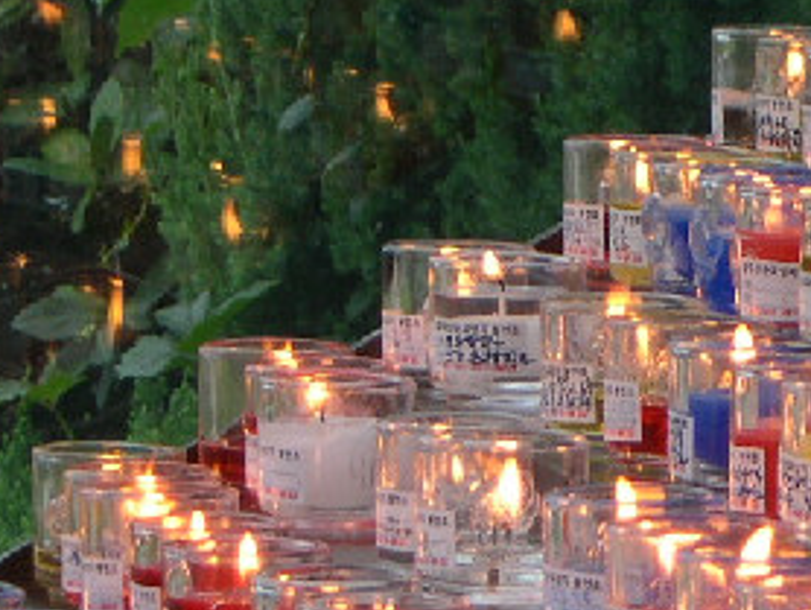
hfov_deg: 5.7
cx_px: 893
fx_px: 8160
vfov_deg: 4.3
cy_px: 336
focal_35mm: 348
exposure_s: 1/43.4
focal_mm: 24
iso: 100
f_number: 4.9
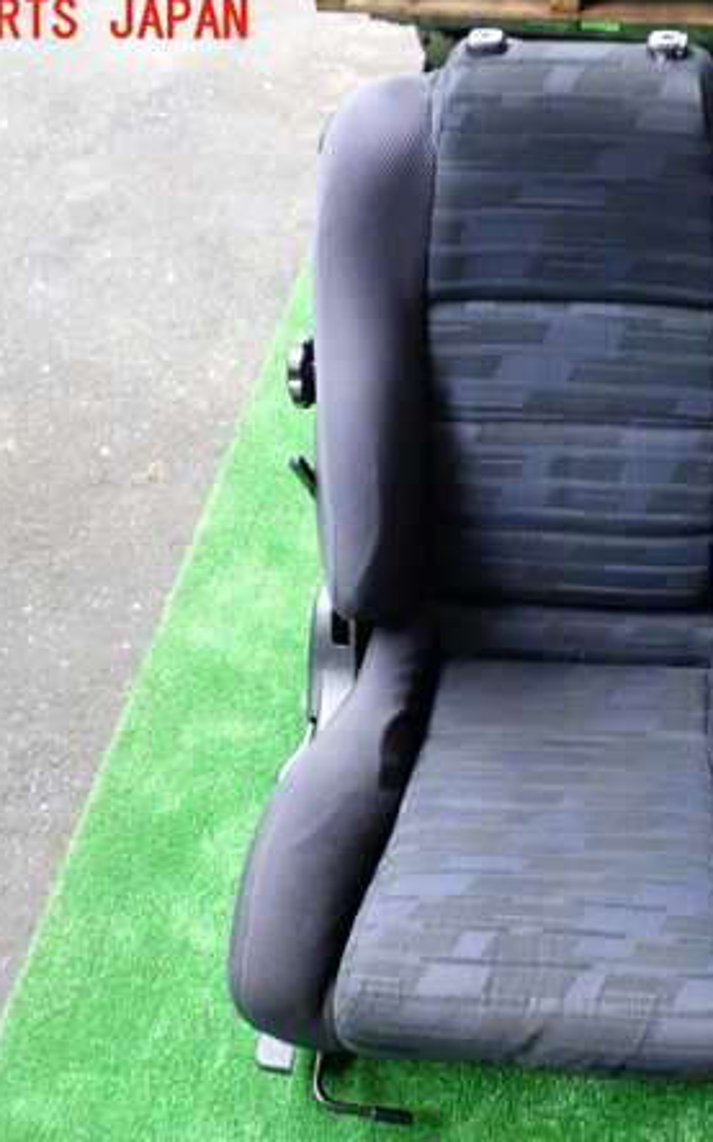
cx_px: 553
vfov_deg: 46.2
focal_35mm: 43
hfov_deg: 29.3
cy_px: 568
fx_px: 1339
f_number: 2.3
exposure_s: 1/80
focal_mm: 5.4
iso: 200
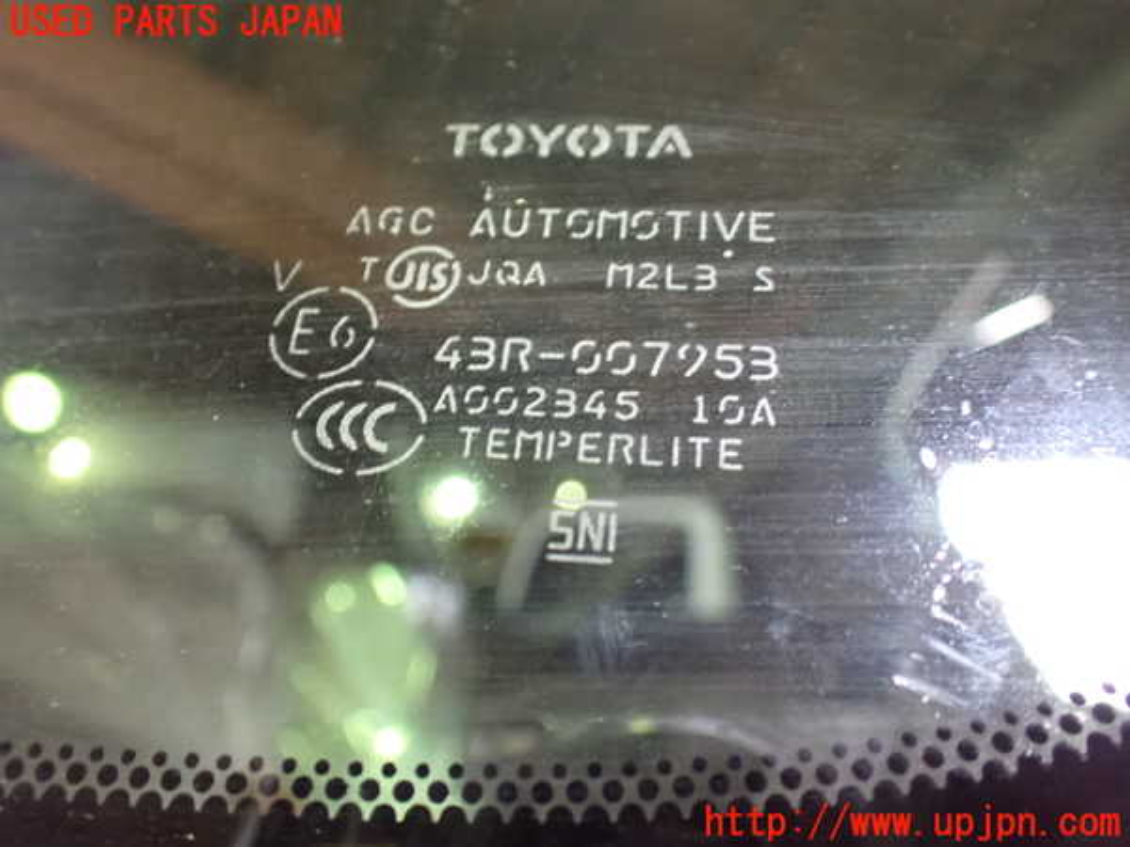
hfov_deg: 60.0
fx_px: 979
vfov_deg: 46.8
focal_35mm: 30
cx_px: 565
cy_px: 424
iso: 1250
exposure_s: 1/30
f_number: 2.3
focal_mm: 5.4
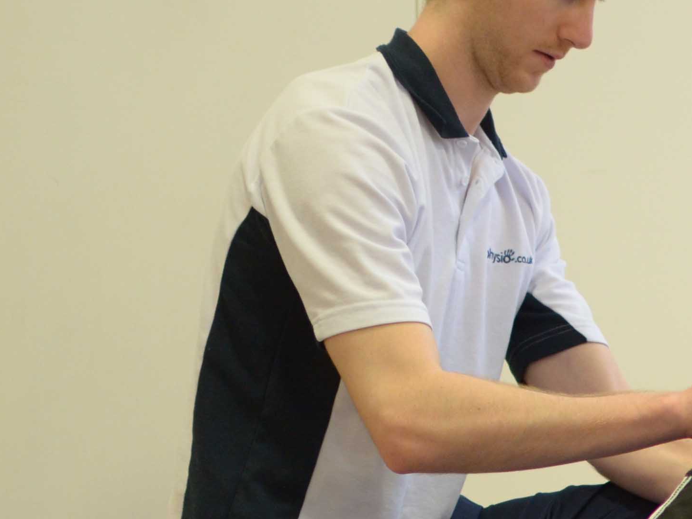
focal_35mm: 172
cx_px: 756
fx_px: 3432
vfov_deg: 8.6
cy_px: 542
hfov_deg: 11.4
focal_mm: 35
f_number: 2.2
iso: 640
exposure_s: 1/320
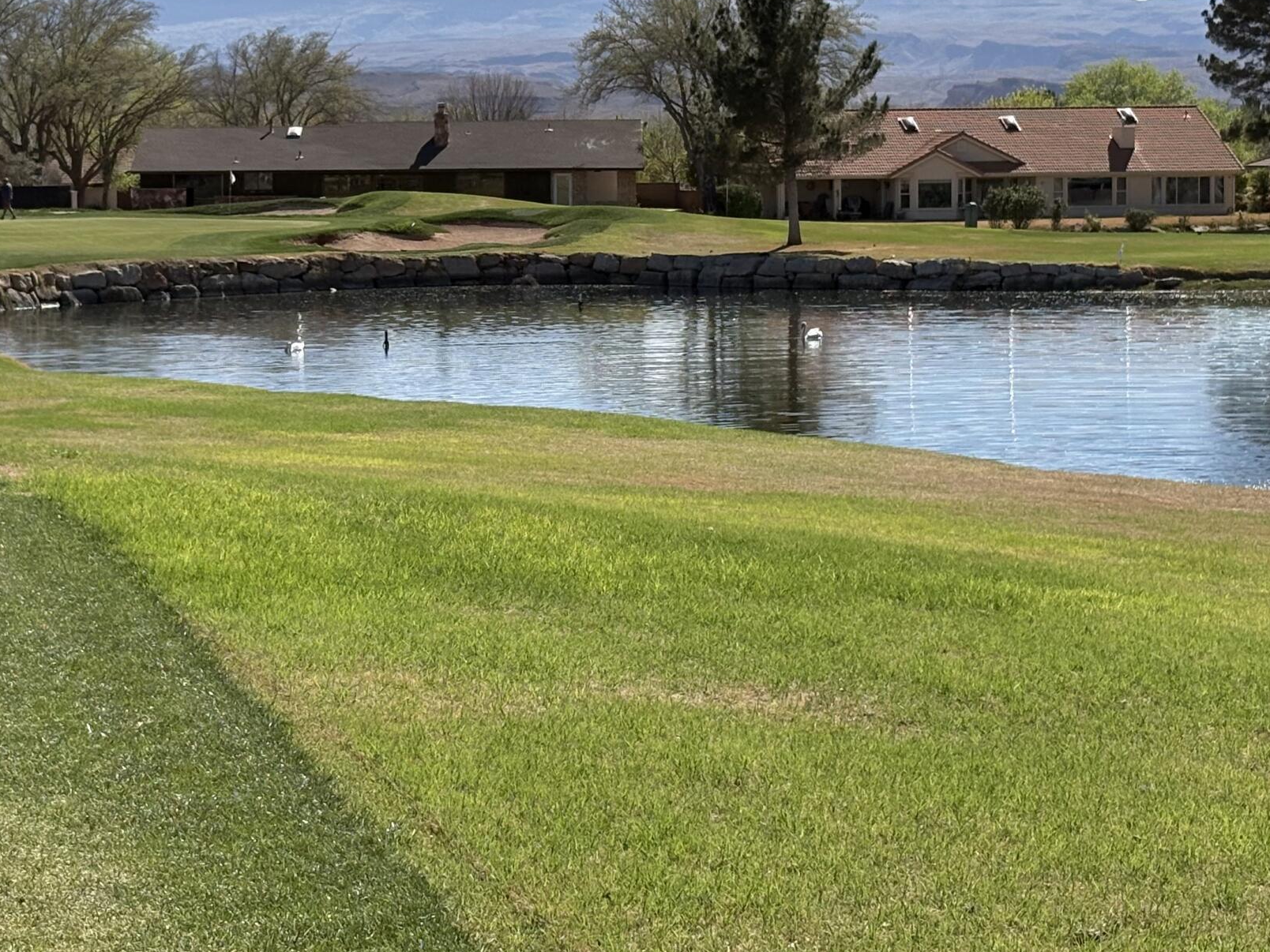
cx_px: 499
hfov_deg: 20.2
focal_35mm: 97
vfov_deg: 15.2
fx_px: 3559
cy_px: 296
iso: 32
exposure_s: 1/4630
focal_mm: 5.96
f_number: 1.6
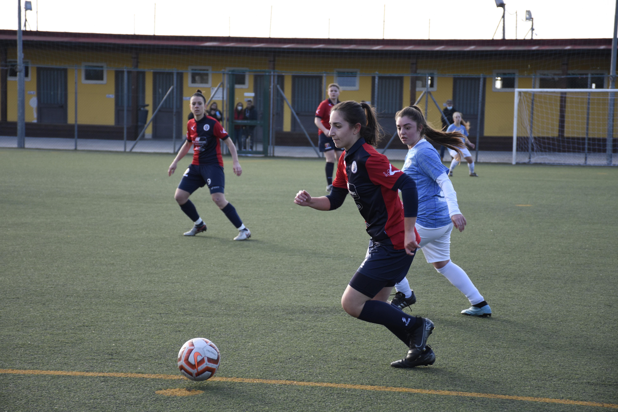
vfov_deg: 13.0
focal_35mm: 105
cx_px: 309
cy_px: 206
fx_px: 1802
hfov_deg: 19.5
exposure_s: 1/500
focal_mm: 70
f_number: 5.6
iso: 400
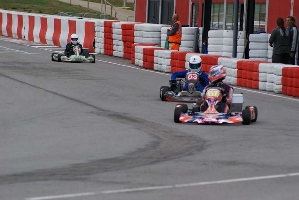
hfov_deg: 6.9
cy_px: 100
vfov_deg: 4.6
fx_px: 2495
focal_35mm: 300
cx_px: 150
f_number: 5.6
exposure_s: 1/500
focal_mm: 200
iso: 200
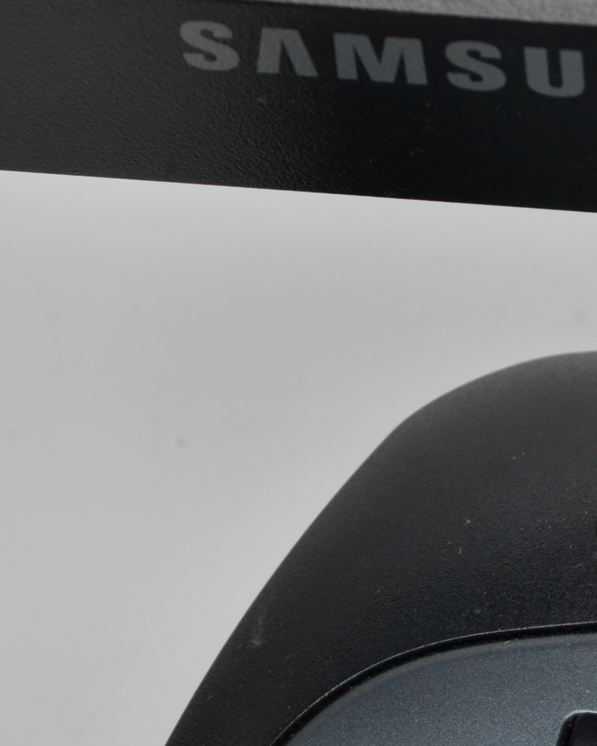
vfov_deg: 7.4
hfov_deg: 5.9
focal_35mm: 262
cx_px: 488
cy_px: 60
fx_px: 5786
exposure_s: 1/125
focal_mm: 50
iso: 250
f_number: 8
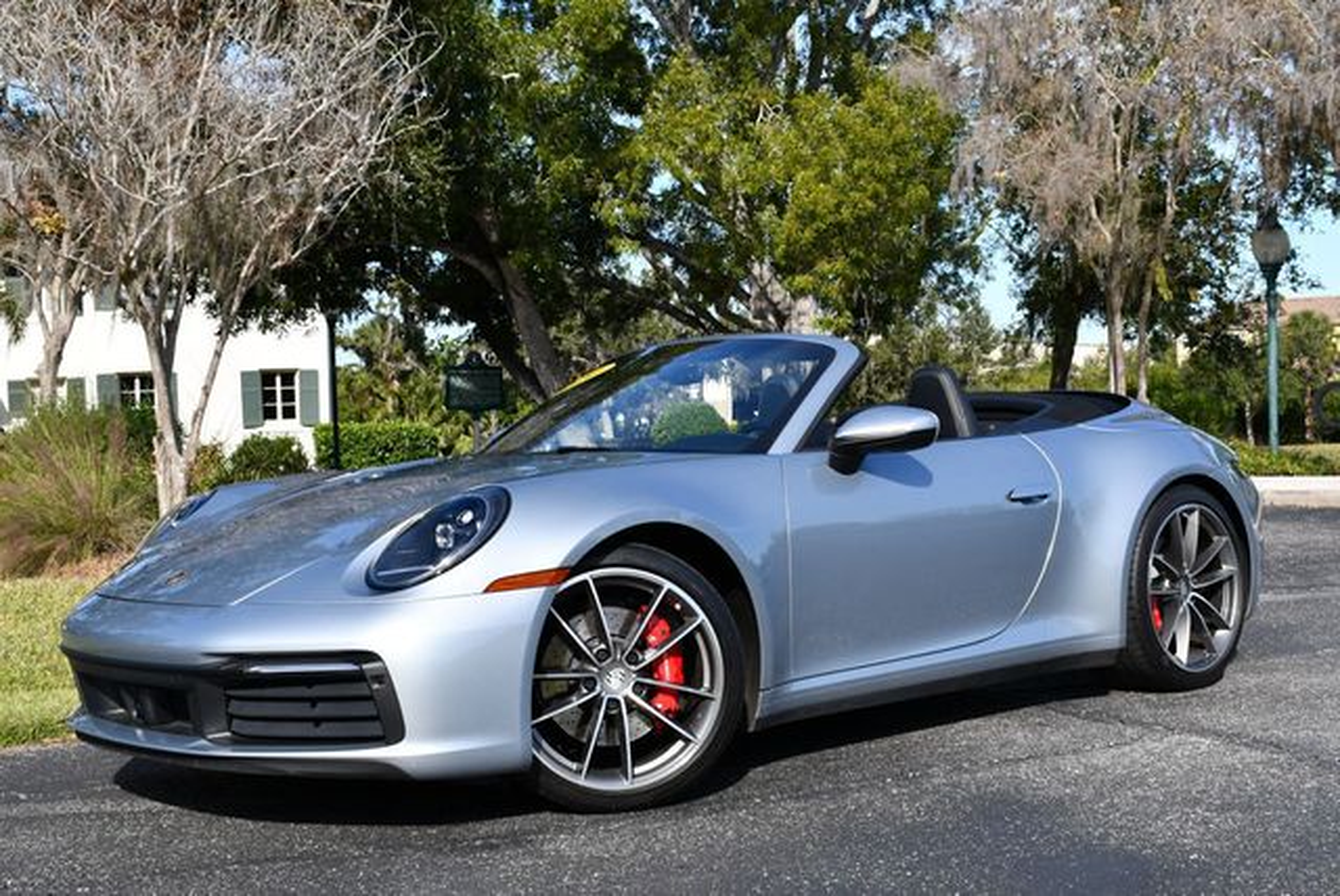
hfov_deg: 41.1
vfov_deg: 28.1
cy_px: 448
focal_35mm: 48
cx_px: 670
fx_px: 1788
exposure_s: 1/250
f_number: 8
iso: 110
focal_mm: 24
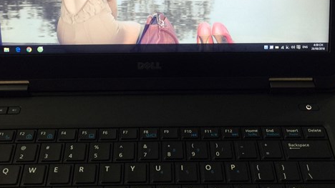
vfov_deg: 21.7
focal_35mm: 54
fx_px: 480
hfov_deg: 38.5
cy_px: 21
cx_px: 158
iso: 40
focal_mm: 4.15
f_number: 2.2
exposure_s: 1/17
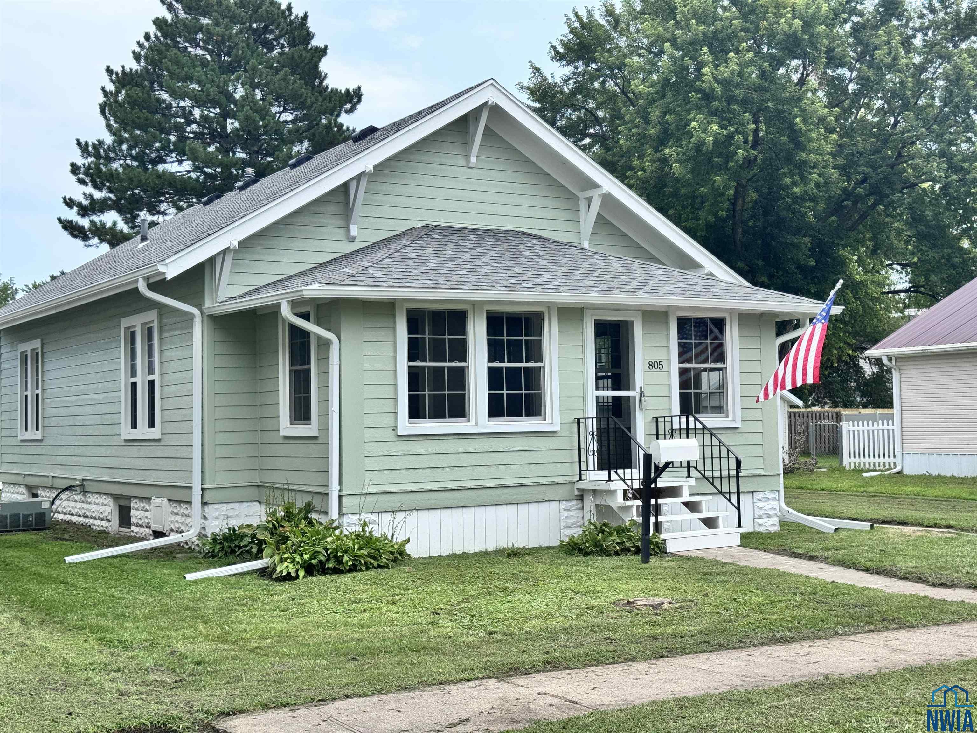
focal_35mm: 48
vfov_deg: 30.3
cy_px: 366
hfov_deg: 39.7
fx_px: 1355
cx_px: 488
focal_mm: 6.76
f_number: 1.78
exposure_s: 1/2959
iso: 64
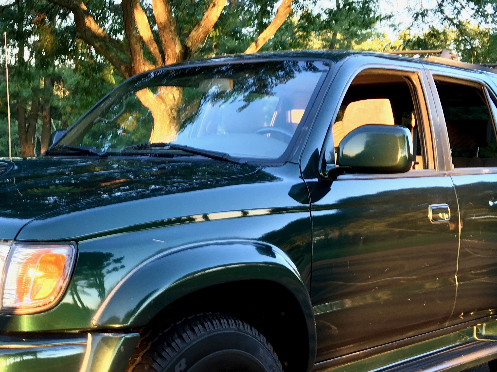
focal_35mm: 58
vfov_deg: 25.2
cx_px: 171
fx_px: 833
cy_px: 221
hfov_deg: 33.0
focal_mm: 4.15
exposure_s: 1/40
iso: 32
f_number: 2.2
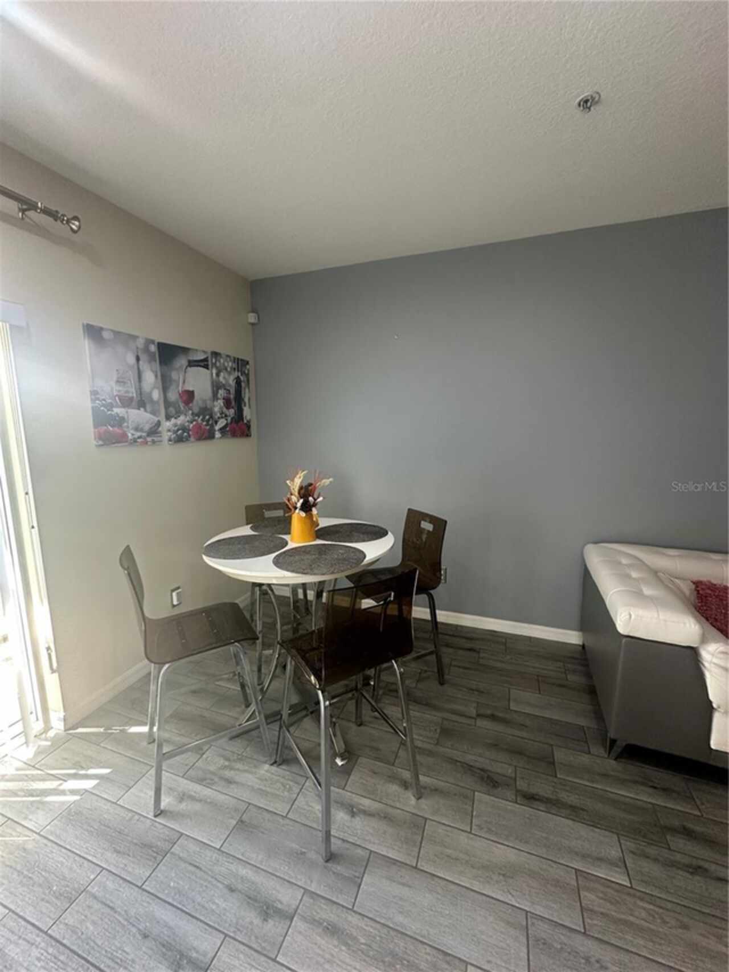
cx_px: 364
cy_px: 486
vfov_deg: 102.1
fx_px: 393
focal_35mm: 14
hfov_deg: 85.7
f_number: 2.2
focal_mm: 2.22
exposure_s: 1/120
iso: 250
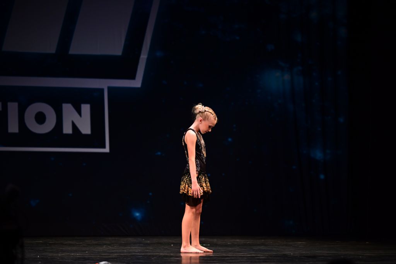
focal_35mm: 125
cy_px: 132
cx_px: 198
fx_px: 1375
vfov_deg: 11.0
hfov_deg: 16.4
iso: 1250
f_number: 2.8
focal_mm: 125
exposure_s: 1/800
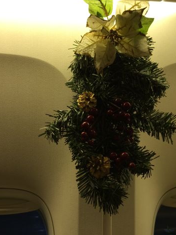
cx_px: 98
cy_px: 113
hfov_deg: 41.8
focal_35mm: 34
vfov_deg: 53.9
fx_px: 230
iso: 64
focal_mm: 4.12
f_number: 2.2
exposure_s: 1/30
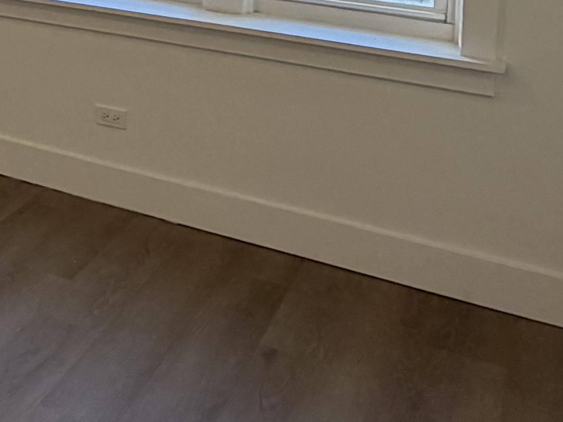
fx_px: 992
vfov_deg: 21.3
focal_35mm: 61
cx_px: -132
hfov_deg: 27.4
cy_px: -157
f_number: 2.2
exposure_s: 1/120
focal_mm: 2.22
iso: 200
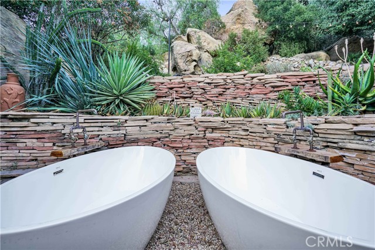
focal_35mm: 17
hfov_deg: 93.3
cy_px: 125
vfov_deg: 70.4
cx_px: 188
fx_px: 177
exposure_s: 1/25
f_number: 8
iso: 100
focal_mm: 17
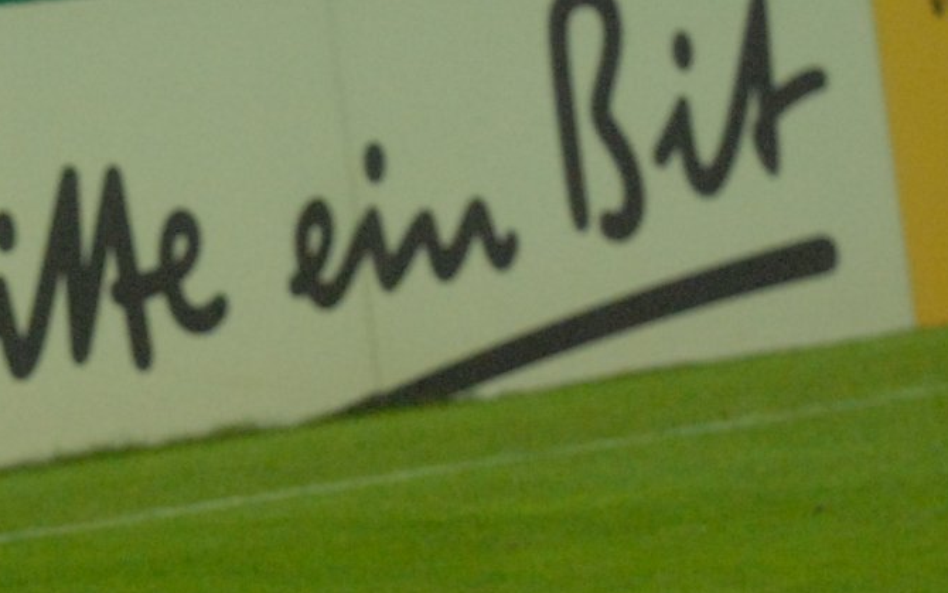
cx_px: -272
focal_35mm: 555
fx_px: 14351
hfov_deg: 3.8
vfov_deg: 2.4
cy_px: 401
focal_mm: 135
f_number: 2.8
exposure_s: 1/500
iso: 1600
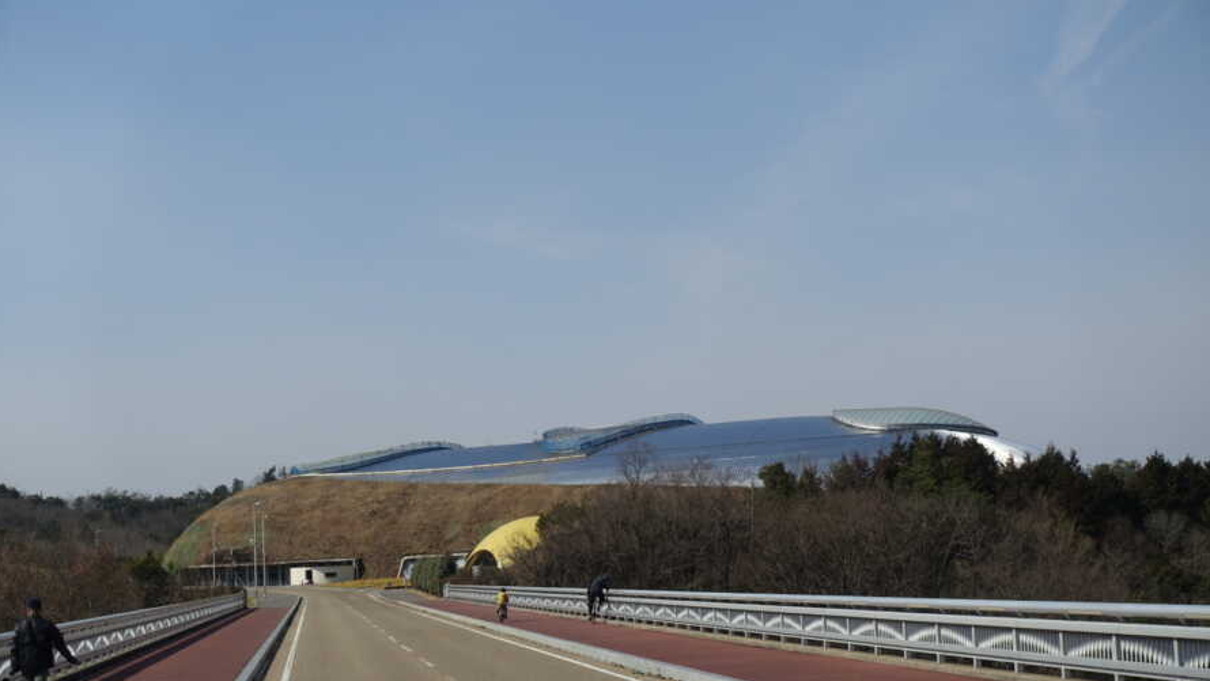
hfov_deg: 28.6
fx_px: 2375
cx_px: 604
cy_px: 352
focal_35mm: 74
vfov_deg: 16.3
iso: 125
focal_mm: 25.7
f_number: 5.6
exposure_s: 1/125
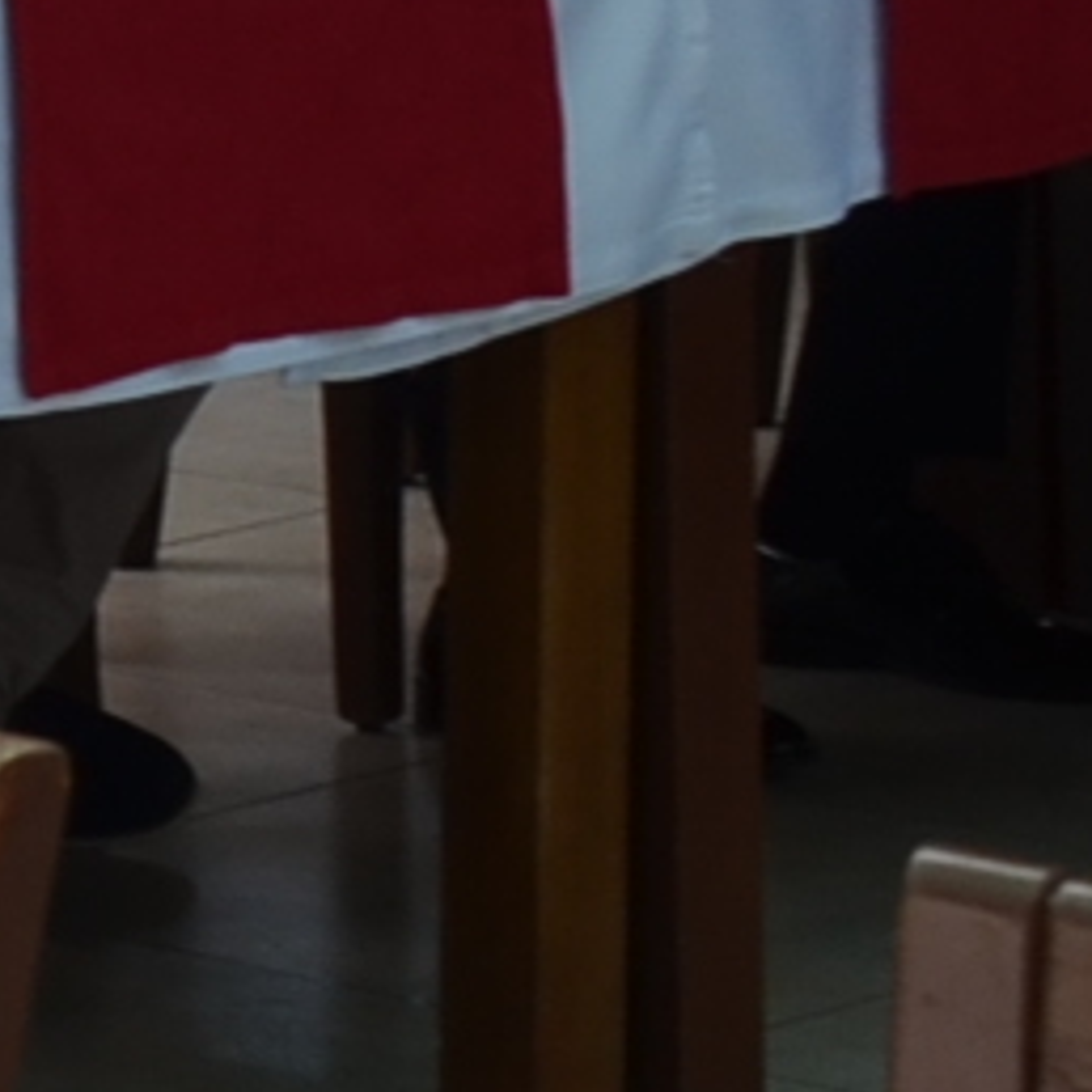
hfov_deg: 5.8
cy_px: -152
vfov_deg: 6.5
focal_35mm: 267
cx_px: -2781
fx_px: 9529
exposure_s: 1/125
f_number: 5.6
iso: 200
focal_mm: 22
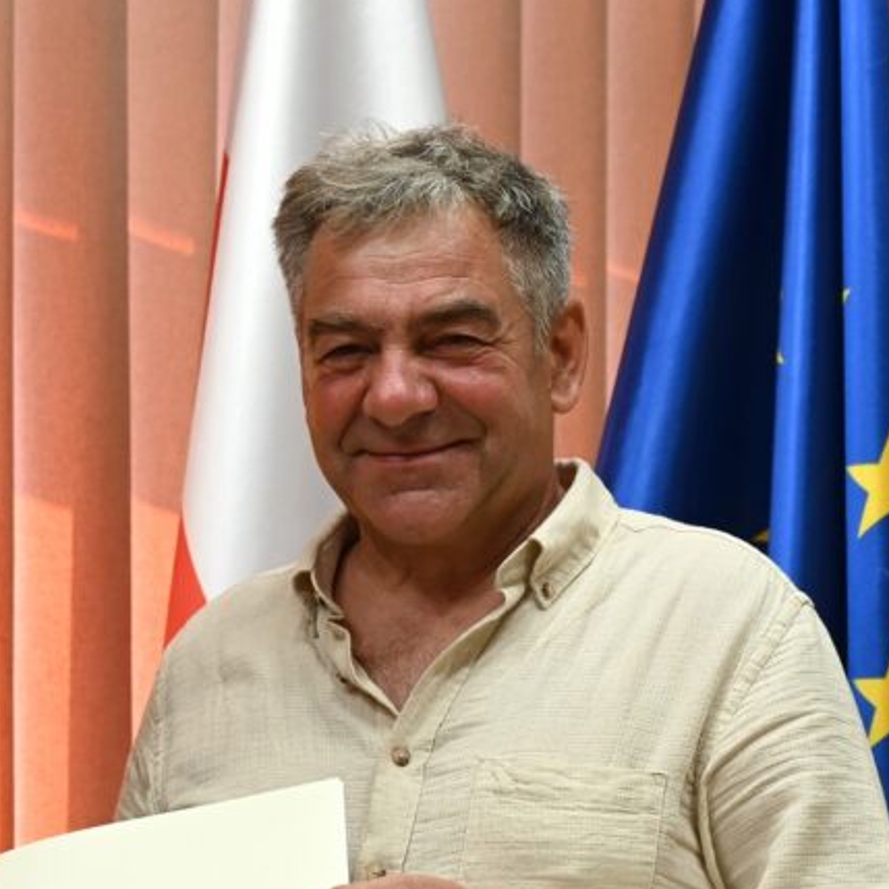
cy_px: 654
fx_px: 2499
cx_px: 143
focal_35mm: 86
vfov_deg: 20.0
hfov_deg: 19.9
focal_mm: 45
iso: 450
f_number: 5.3
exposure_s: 1/50
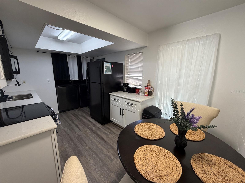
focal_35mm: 14
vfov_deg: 85.7
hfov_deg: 102.1
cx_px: 122
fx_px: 99
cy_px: 92
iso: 320
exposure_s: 1/120
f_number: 2.2
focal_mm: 2.22
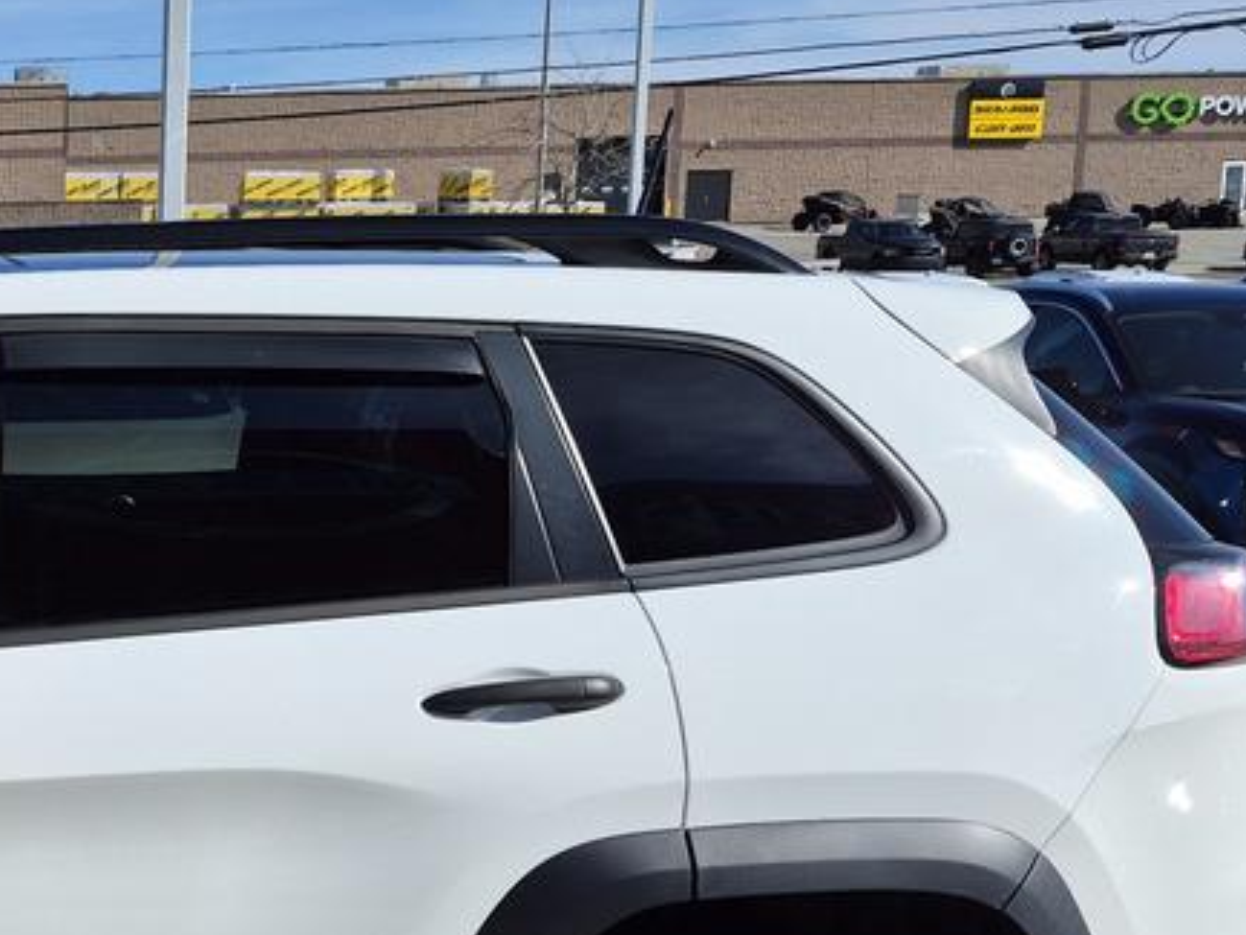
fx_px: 2448
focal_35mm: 68
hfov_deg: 25.3
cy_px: 794
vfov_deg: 21.3
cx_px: -302
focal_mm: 5.4
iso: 25
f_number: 1.8
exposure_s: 1/2936
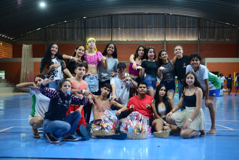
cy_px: 80
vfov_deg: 27.0
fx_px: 332
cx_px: 120
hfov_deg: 39.6
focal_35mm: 50
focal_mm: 50
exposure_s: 1/200
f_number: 2
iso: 2500
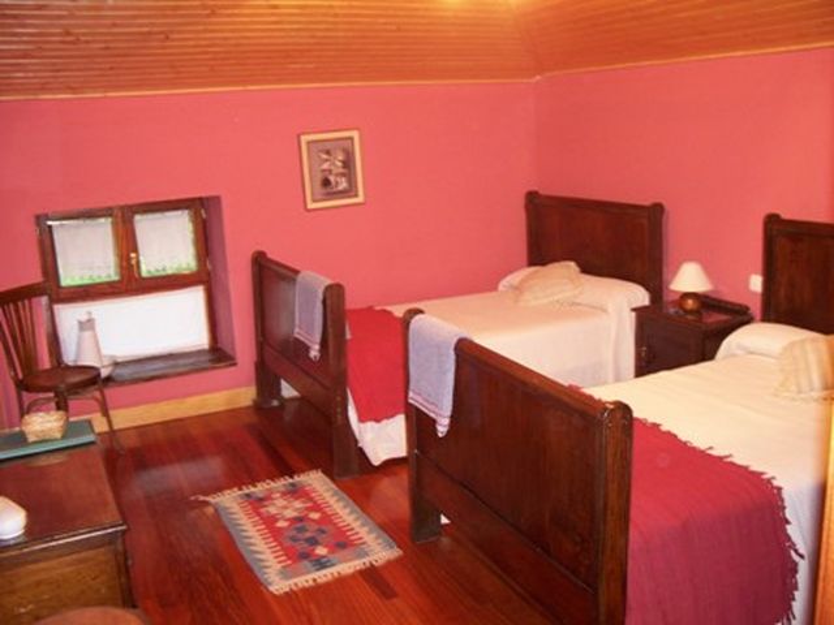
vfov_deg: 41.8
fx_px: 819
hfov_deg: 54.0
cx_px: 417
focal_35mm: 34
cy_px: 312
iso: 140
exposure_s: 1/3.5
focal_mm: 5.6
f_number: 2.7
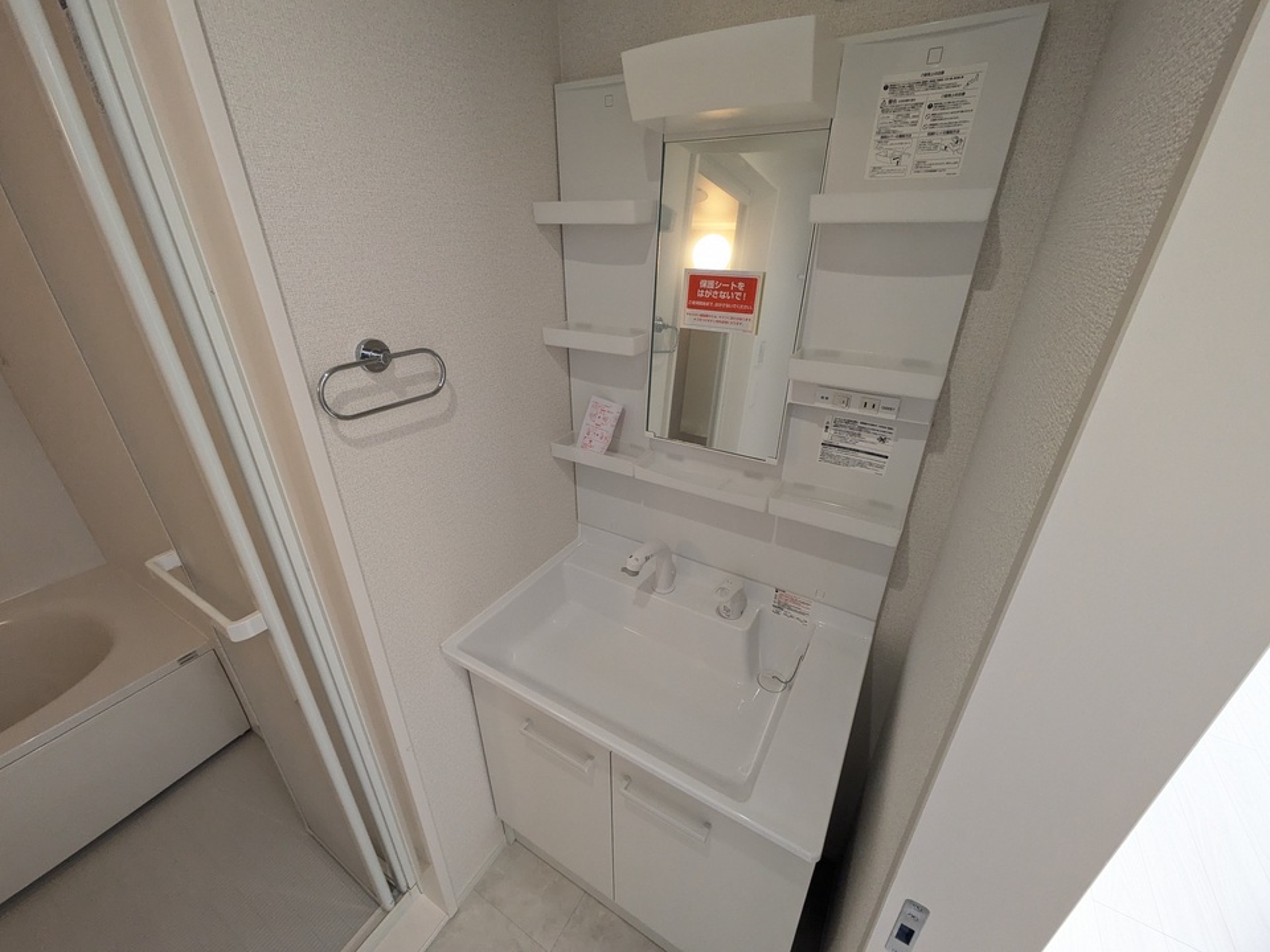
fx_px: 514
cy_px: 476
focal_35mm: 14
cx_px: 635
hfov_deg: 102.1
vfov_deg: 85.7
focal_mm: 1.83
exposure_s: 1/120
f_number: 2.2
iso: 206
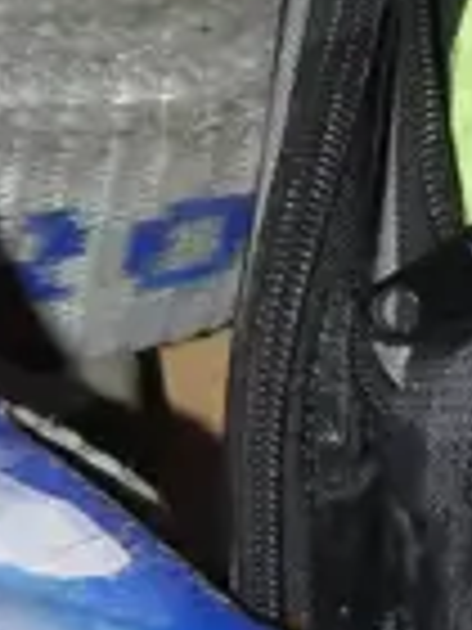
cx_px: -92
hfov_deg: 3.5
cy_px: 468
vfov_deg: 4.7
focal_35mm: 425
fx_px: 7727
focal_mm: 29
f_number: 5.4
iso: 2000
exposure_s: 1/60
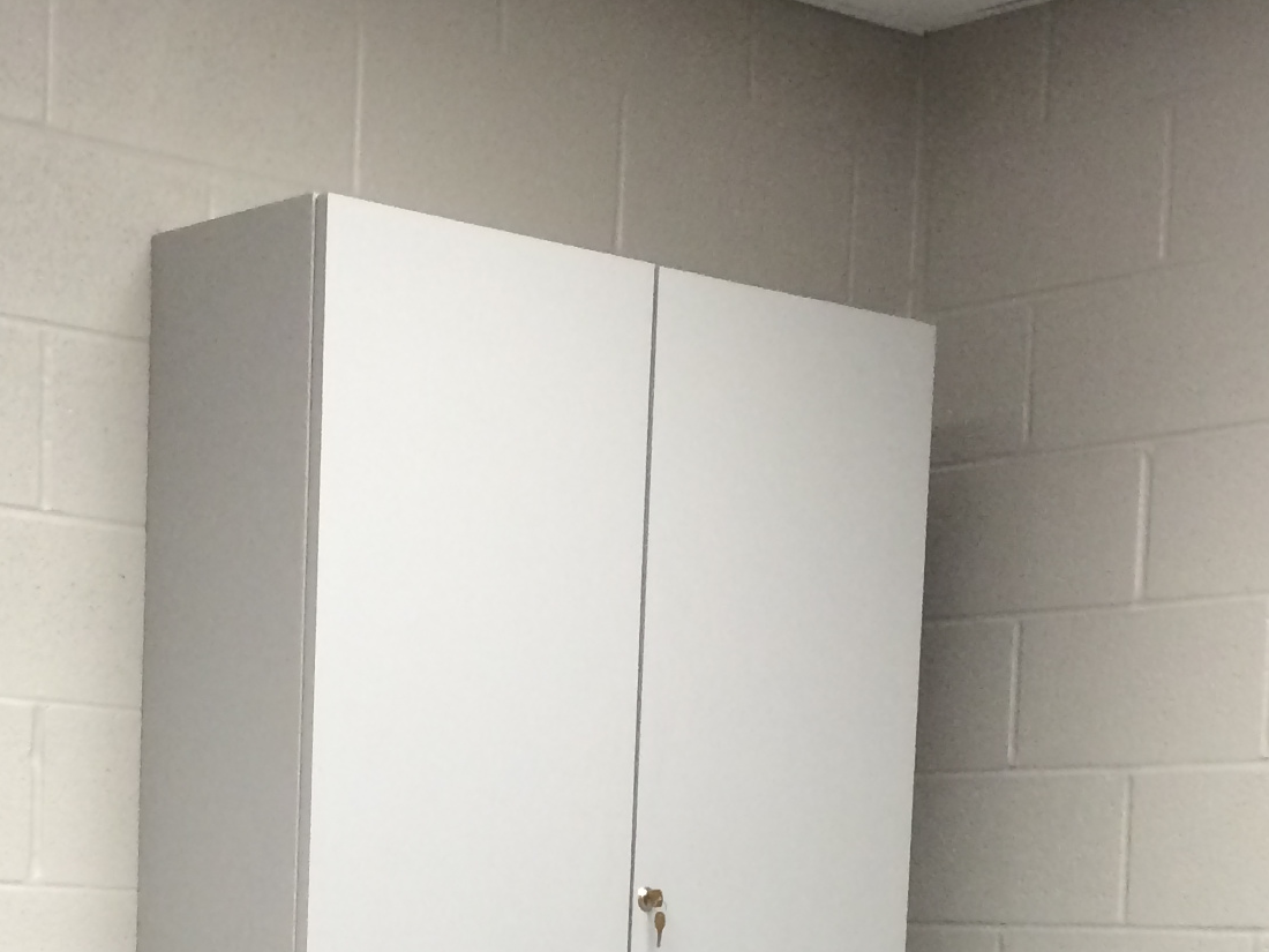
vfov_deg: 15.8
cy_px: 1239
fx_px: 3263
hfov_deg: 22.0
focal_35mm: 89
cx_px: 496
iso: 64
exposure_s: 1/30
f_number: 2.2
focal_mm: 4.12
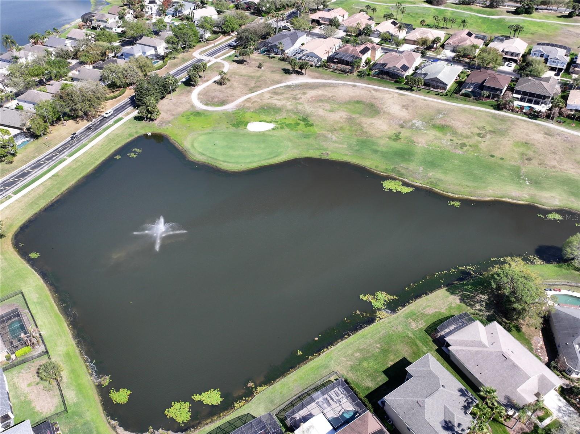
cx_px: 290
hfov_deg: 71.6
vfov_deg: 56.8
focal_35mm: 24
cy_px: 217
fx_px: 402
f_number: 2.8
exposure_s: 1/1000
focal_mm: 12.29
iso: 100
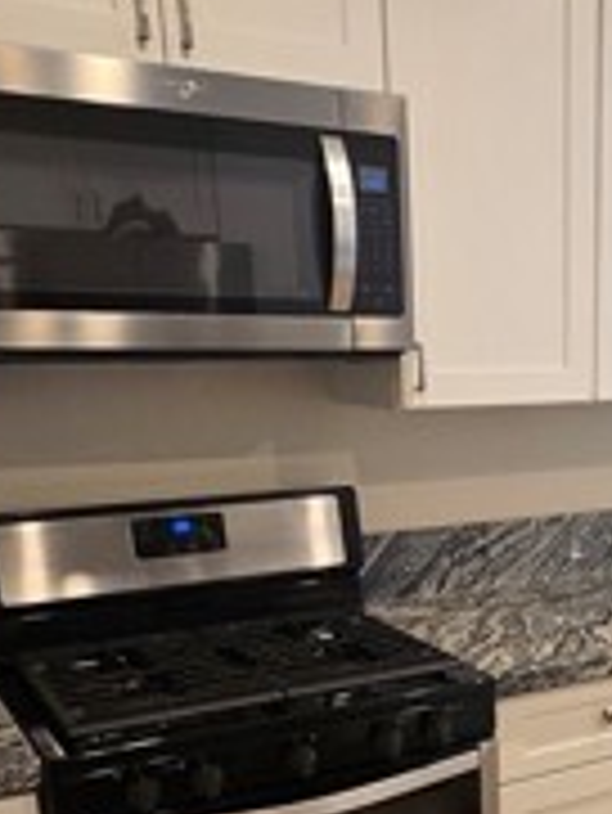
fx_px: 1083
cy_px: 693
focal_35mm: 46
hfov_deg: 29.9
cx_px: 580
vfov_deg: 39.0
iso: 125
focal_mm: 1.7
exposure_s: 1/60
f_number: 2.2
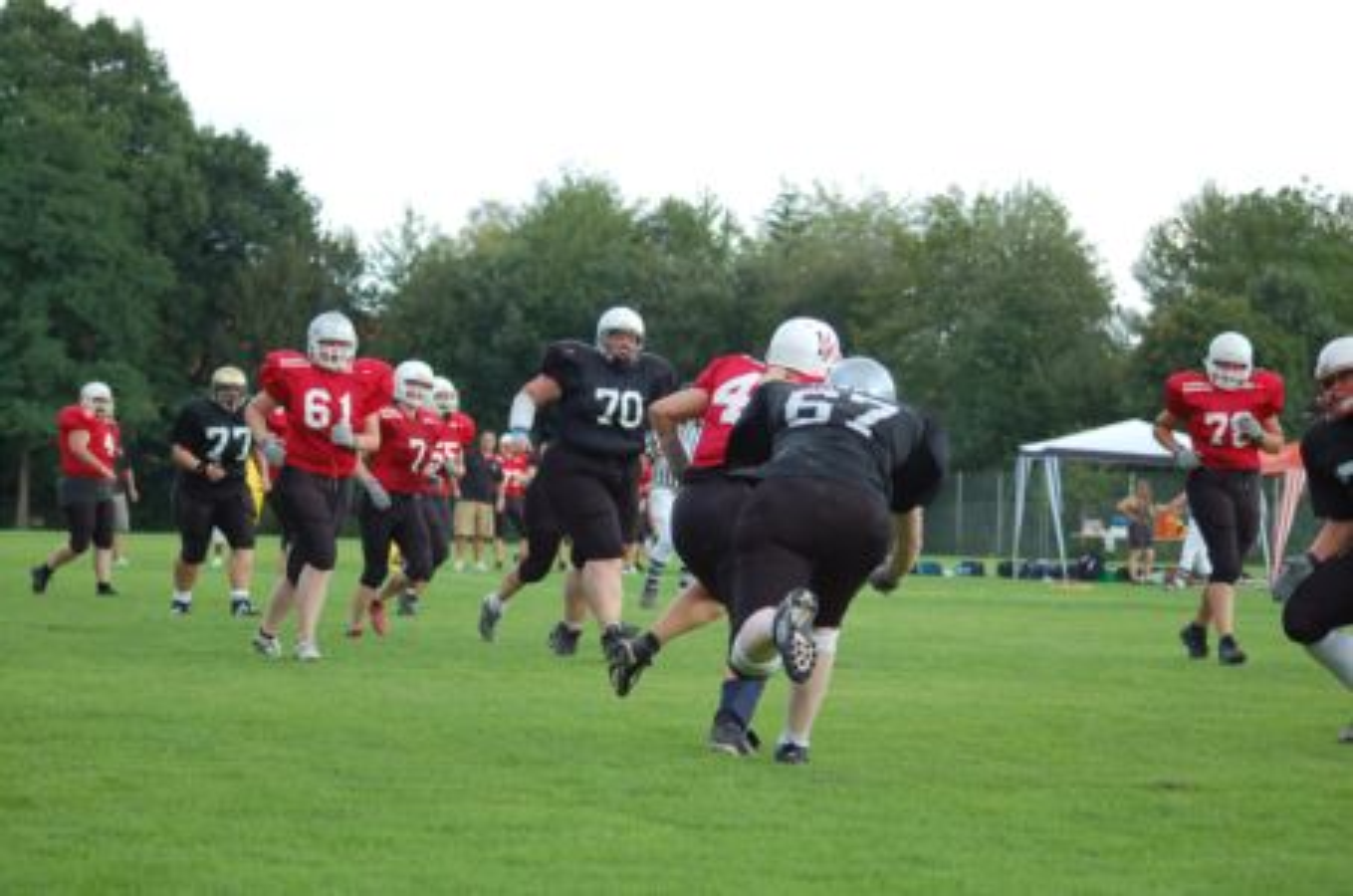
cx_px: 676
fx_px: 3938
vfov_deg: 13.0
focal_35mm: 105
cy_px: 448
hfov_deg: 19.5
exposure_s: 1/640
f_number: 4
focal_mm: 70
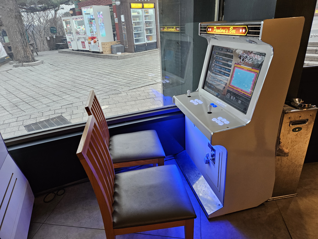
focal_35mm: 23
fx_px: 211
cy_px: 120
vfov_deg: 58.9
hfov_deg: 73.9
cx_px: 159
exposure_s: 1/120
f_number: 1.8
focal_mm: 5.4
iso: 320
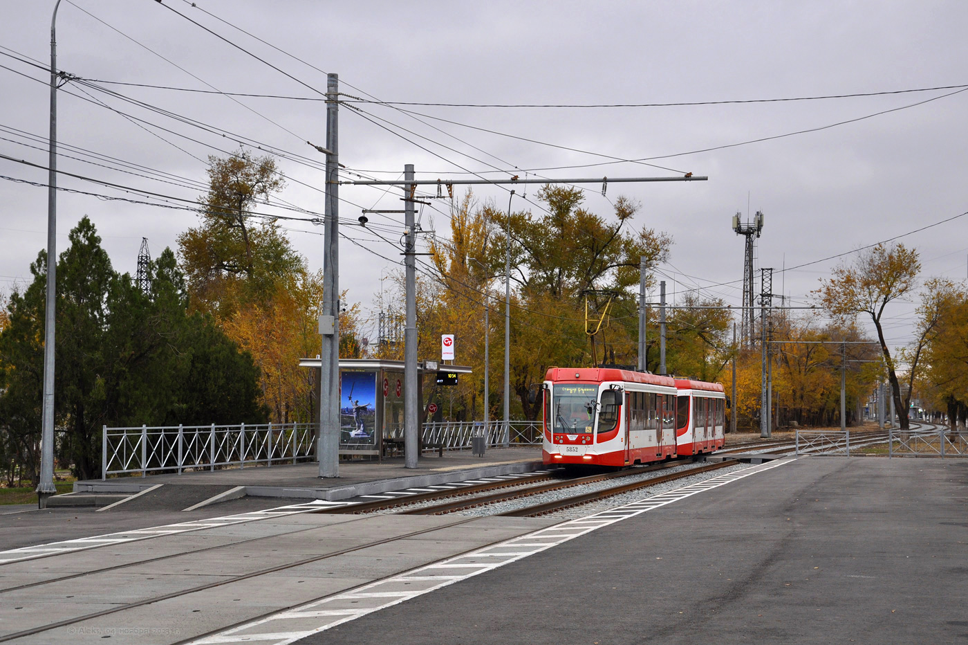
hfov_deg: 29.9
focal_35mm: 68
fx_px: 1814
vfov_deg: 20.1
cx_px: 484
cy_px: 322
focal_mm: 45
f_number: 6.3
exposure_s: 1/320
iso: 200
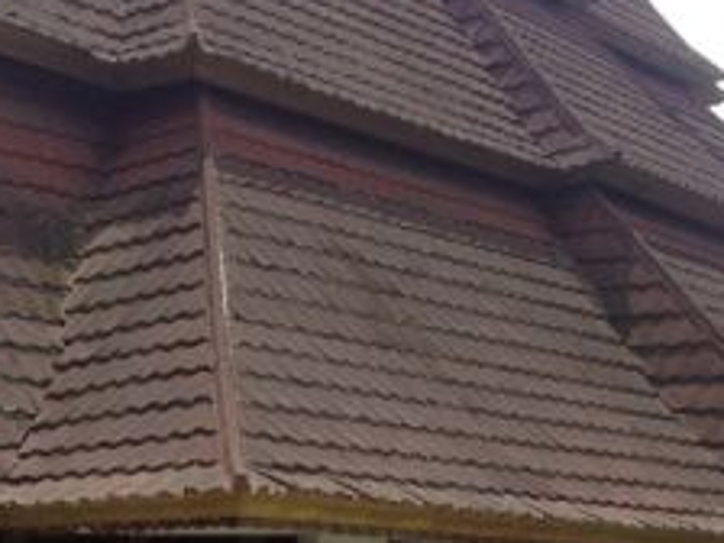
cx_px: 178
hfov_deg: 22.5
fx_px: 1799
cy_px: 370
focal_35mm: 86
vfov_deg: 17.1
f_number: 2.4
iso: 50
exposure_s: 1/726
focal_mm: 4.28
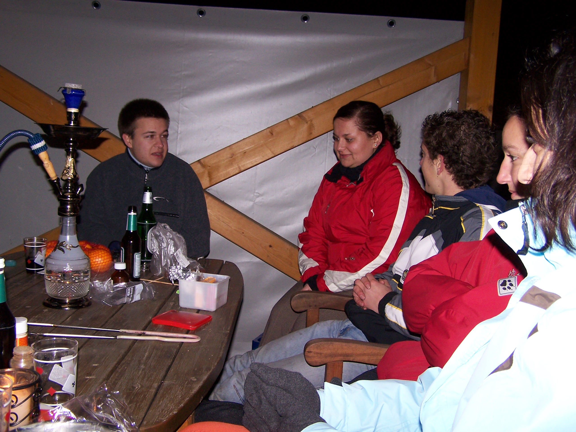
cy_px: 216
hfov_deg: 49.0
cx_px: 288
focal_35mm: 38
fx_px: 632
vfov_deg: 37.7
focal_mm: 6.3
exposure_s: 1/60
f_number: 2.8
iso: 140
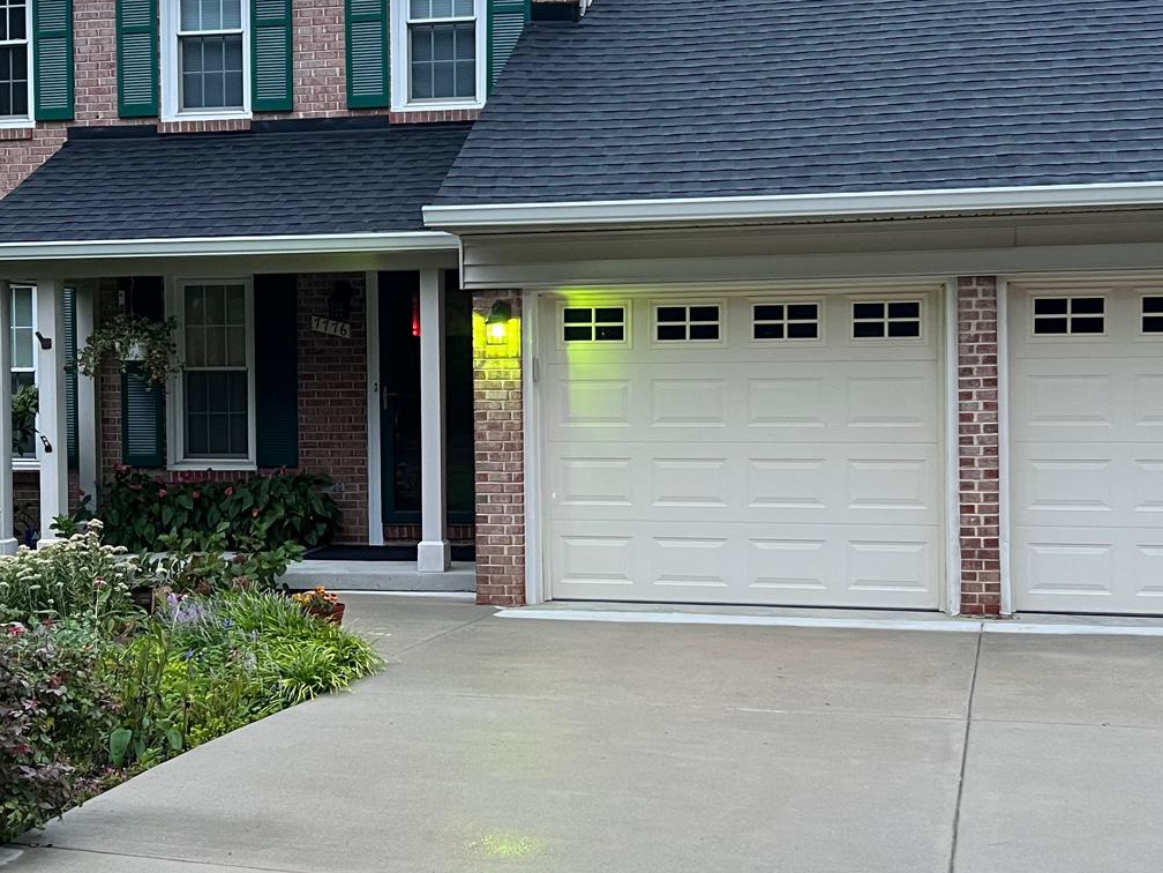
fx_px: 1747
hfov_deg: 36.8
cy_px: 396
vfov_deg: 28.0
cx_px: 537
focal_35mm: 52
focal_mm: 5.7
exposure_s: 1/60
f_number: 1.5
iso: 250
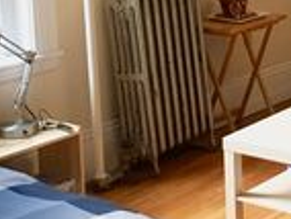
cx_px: 311
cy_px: -13
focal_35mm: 102
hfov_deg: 18.6
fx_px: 859
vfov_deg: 14.3
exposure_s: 1/30
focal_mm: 4.15
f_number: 2.2
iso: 64
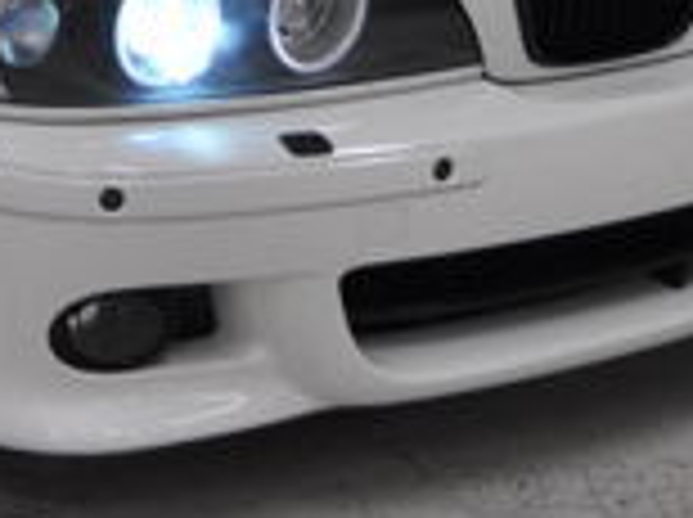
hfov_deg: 10.8
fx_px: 3598
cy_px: -236
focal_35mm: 180
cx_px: -202
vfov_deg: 8.1
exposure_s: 1/80
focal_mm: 30
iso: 500
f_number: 4.2
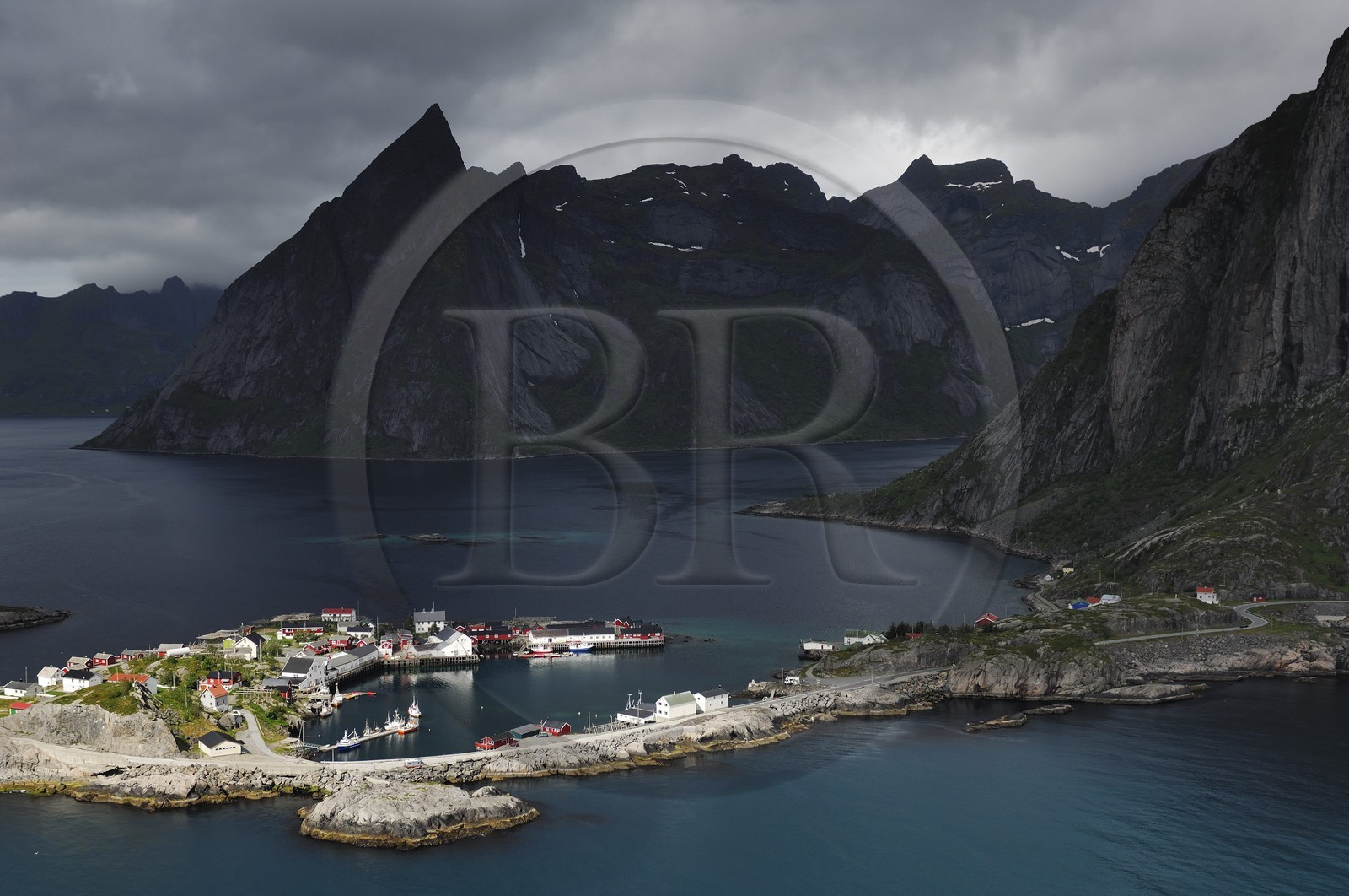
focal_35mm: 42
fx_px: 1572
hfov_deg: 46.5
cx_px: 674
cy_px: 448
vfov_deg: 31.8
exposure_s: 1/1250
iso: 100
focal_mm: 28
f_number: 4
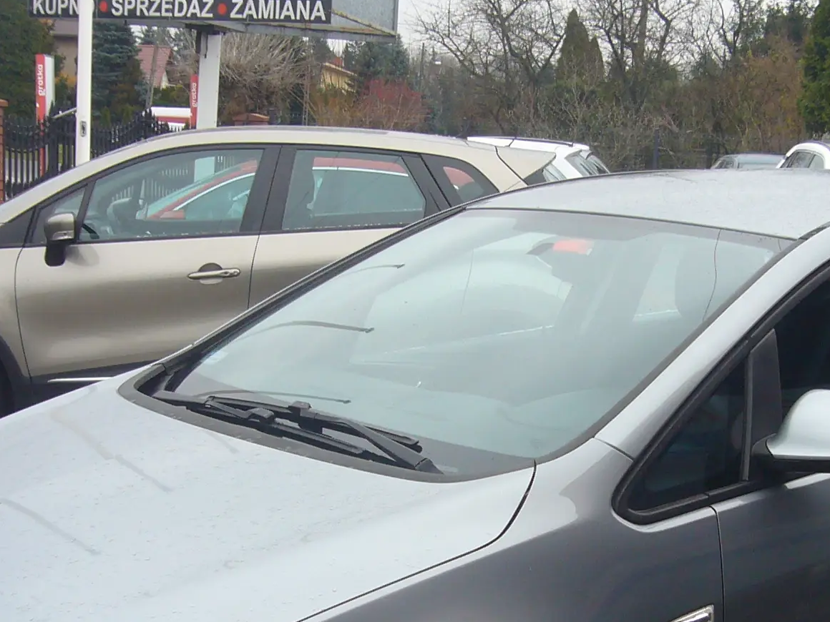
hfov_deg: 28.4
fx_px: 1630
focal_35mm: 68
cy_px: 520
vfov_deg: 21.3
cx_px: 537
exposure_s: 1/160
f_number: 2.8
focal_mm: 4.6
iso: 80
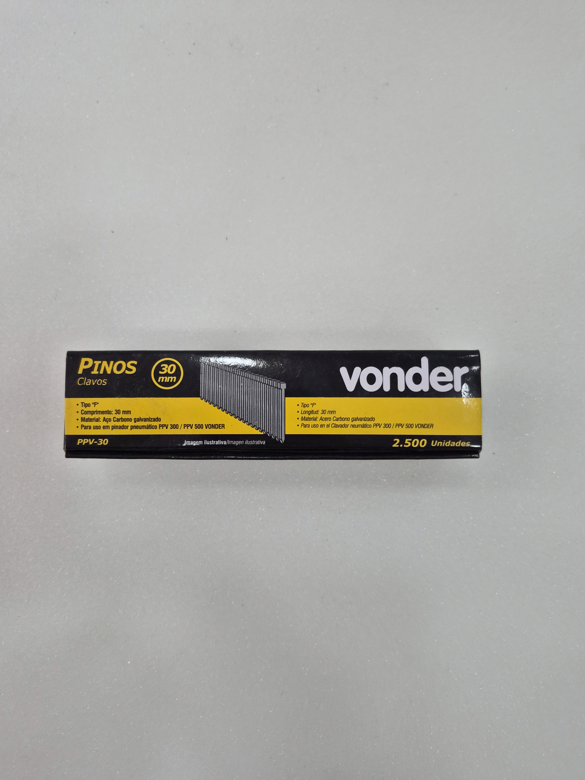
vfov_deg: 73.9
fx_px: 518
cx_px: 292
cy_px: 390
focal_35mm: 23
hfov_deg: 58.9
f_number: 1.8
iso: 160
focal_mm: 5.4
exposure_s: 1/180
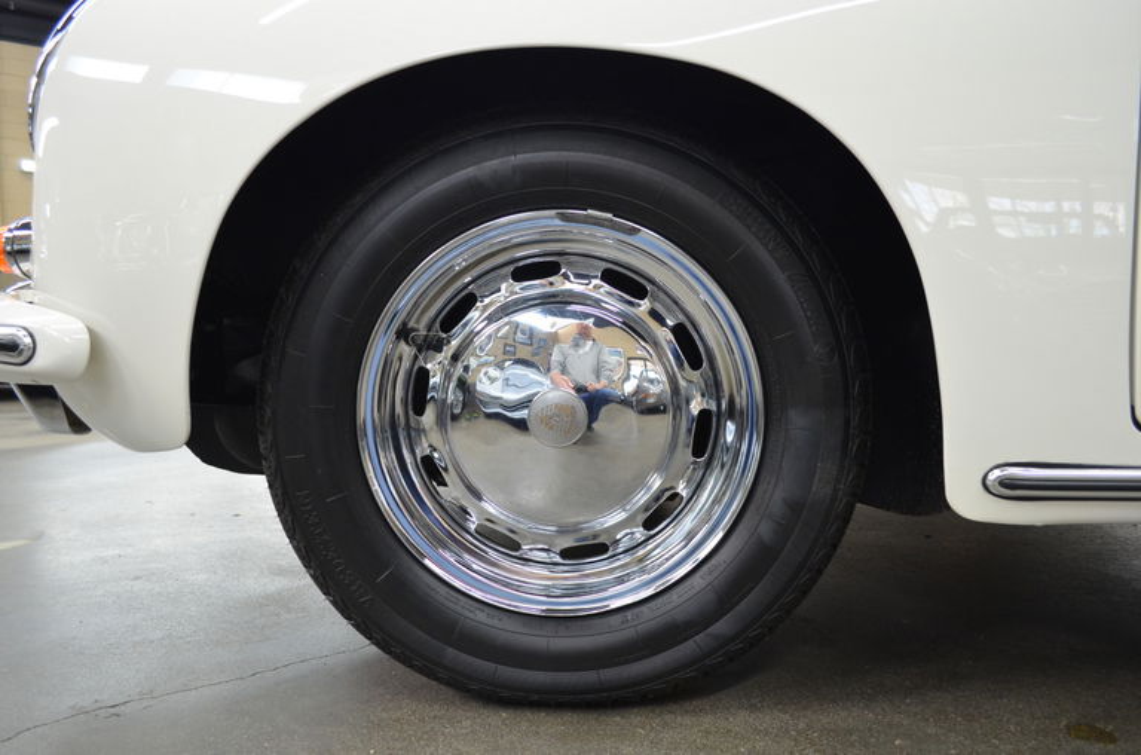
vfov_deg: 47.7
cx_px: 570
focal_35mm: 27
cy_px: 378
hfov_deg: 67.5
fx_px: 854
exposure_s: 1/50
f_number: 3.5
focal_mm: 18
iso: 800
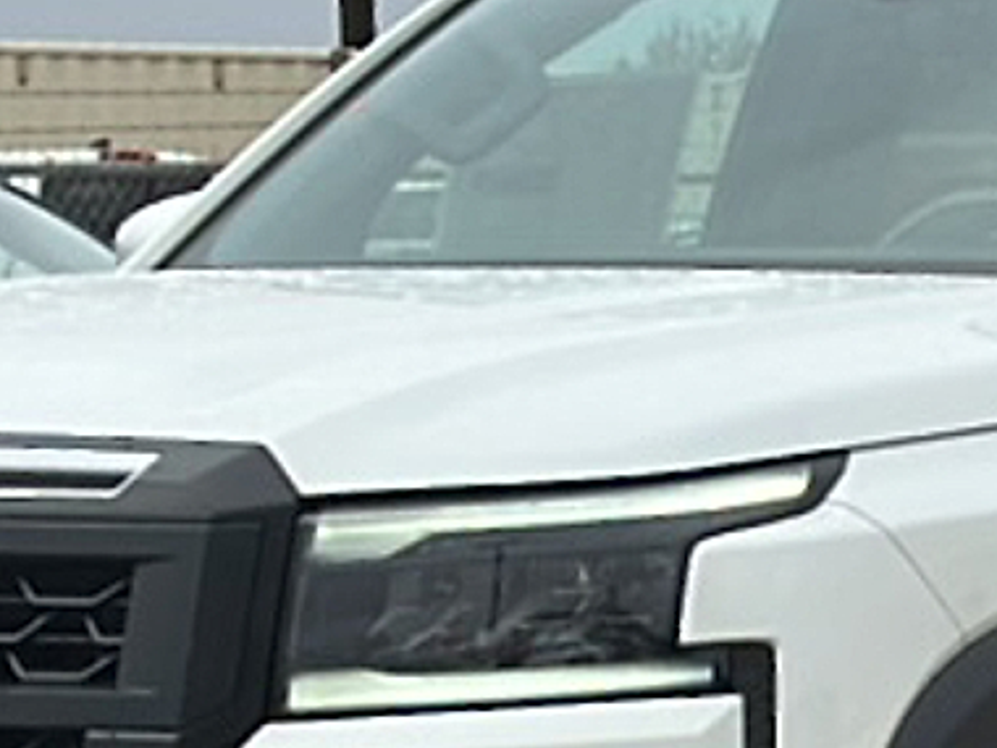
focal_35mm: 261
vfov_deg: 5.7
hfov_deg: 7.5
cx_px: 1094
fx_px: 7517
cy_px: 785
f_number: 1.78
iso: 64
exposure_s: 1/3279
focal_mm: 6.86
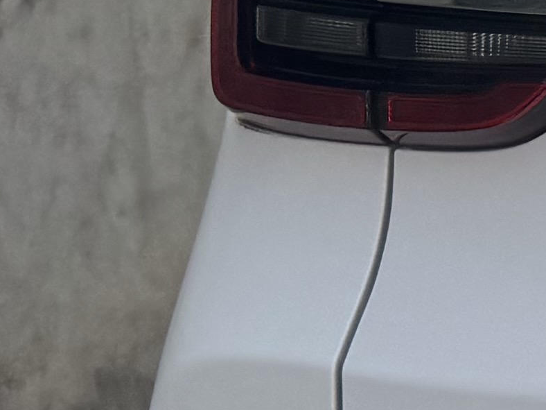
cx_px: 1481
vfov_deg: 8.5
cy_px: 33
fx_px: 2745
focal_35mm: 174
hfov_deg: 9.5
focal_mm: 6.76
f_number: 1.78
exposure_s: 1/3413
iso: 80
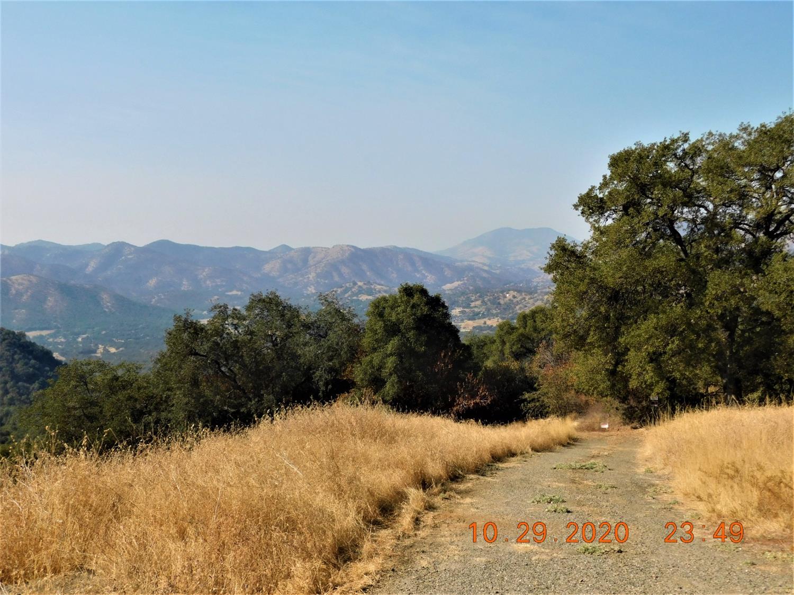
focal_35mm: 36
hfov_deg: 51.4
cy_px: 298
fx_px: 825
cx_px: 397
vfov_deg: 39.6
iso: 125
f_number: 7
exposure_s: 1/500
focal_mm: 6.3
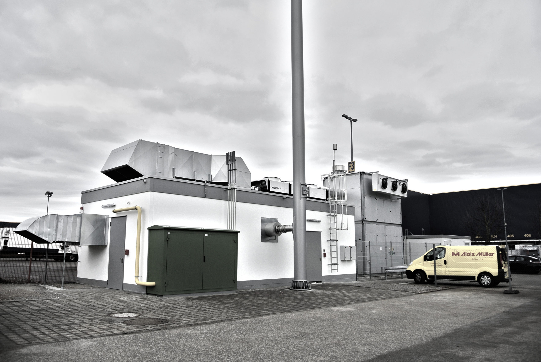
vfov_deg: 48.1
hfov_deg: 67.3
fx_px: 406
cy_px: 181
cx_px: 270
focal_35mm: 27
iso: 100
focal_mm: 10
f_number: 4
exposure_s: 1/320
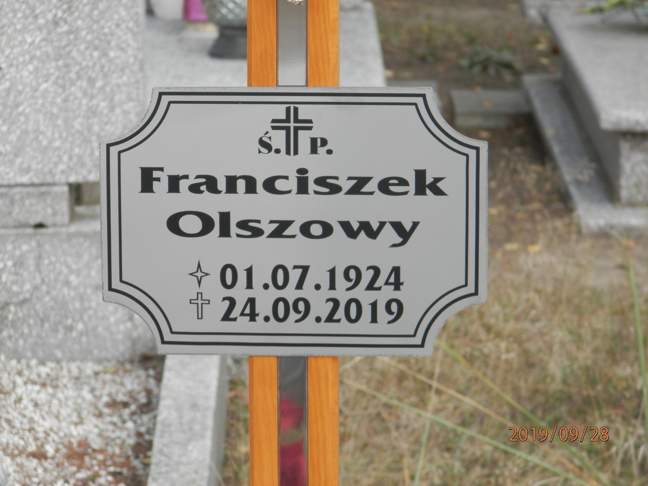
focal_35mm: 180
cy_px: 243
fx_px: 3370
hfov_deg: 11.0
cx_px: 324
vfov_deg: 8.2
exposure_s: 1/125
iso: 200
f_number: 5.1
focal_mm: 32.1
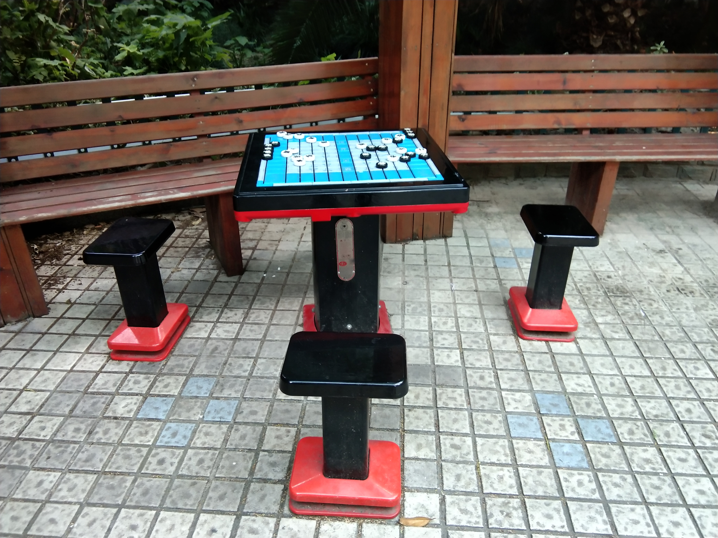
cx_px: 359
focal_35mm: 31
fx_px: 643
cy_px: 269
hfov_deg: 58.4
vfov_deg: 45.4
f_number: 2.2
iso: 160
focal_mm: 3.69
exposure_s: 1/50
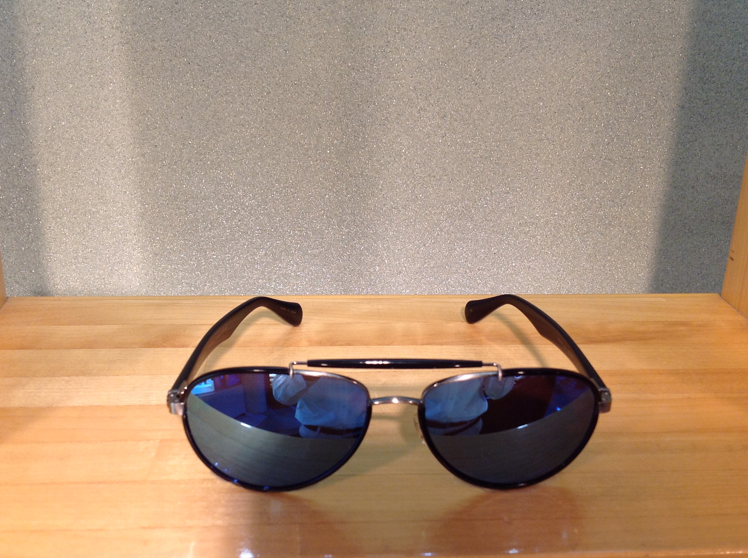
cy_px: 282
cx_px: 363
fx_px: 906
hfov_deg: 44.8
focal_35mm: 42
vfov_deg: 34.3
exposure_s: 1/50
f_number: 2.4
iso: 80
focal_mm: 4.28
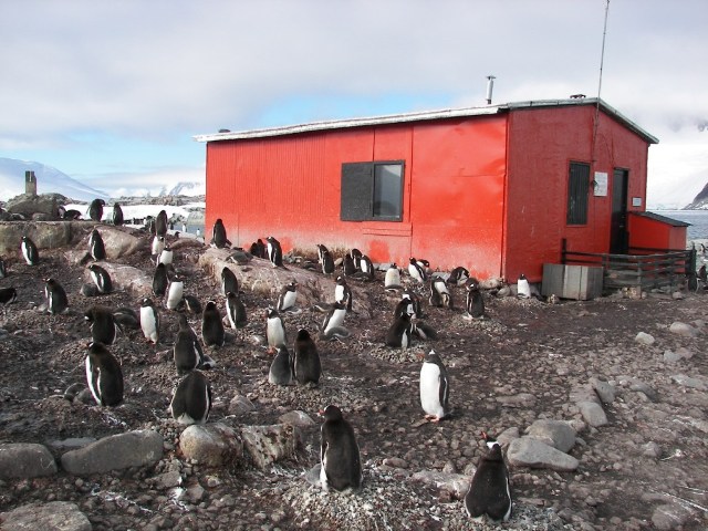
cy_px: 266
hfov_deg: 51.4
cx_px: 354
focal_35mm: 36
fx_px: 736
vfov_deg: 39.7
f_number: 2.8
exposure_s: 1/800
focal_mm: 6
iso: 50
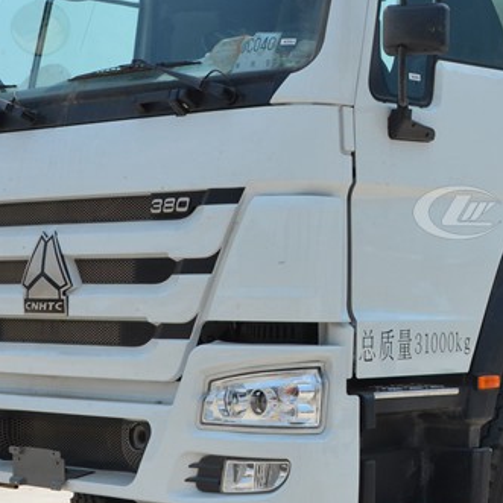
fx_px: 1578
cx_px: 546
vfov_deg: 18.1
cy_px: 213
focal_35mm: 96
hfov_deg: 17.5
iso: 200
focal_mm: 24
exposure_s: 1/400
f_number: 10
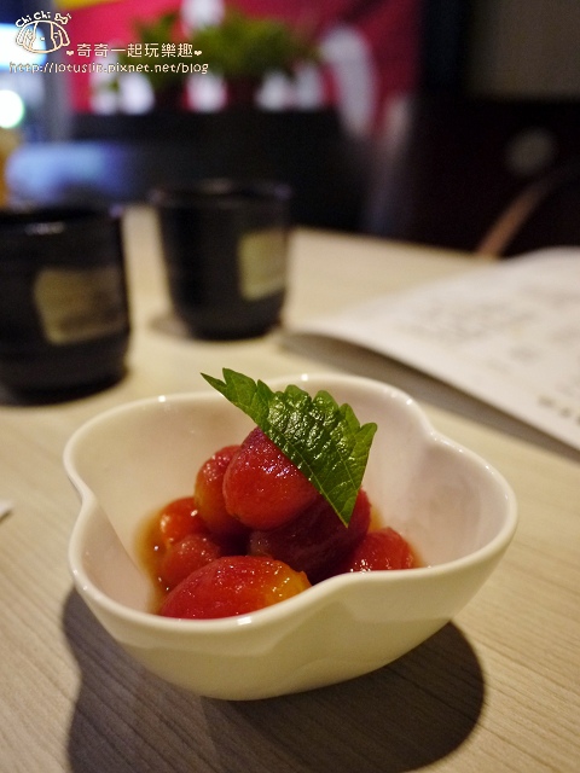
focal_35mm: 28
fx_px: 626
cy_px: 386
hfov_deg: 49.7
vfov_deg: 63.4
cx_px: 290
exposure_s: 1/40
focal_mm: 14
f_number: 2.5
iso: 800
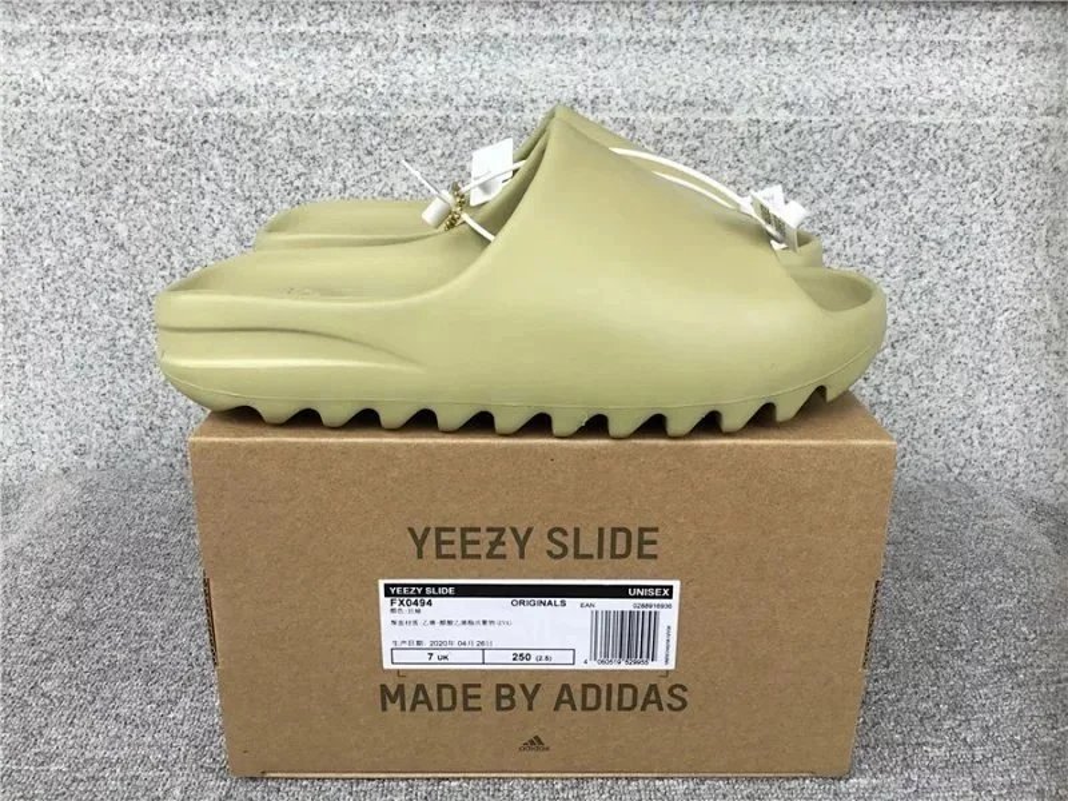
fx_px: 956
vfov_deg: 45.4
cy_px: 400
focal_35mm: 31
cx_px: 534
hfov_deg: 58.4
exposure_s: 1/128
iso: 25
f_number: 2.4
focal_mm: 3.3
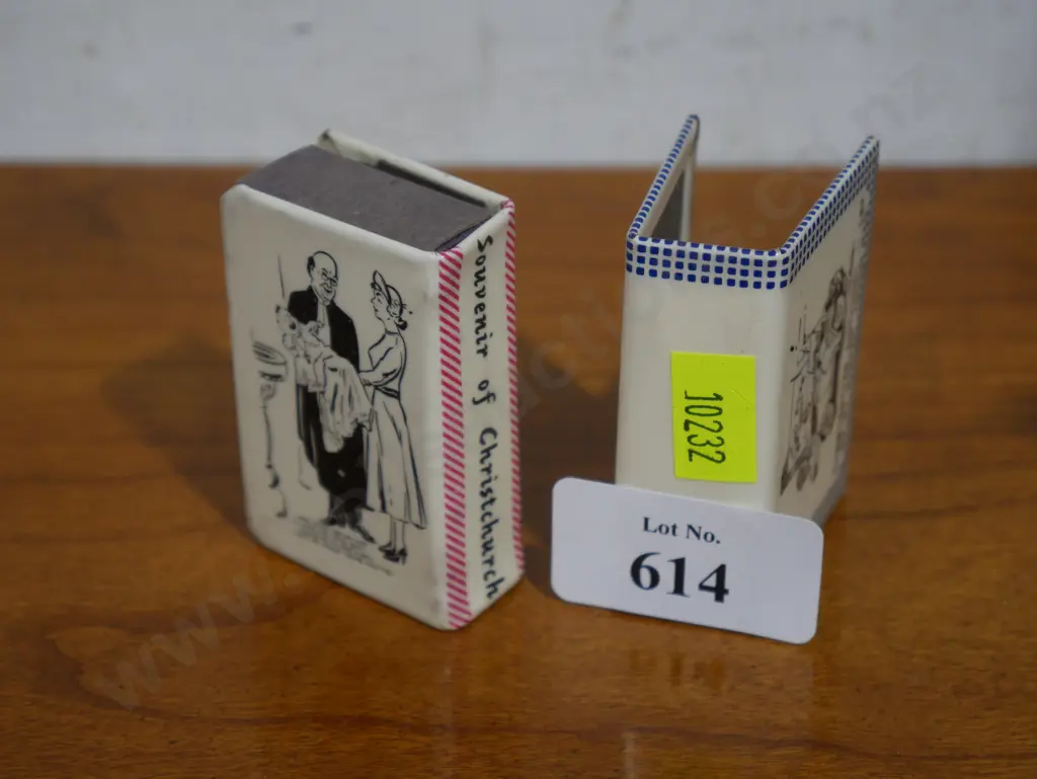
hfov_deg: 23.3
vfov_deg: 17.6
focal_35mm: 84
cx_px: 518
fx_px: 2518
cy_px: 390
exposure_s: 1/100
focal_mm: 42
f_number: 5.6
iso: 1000
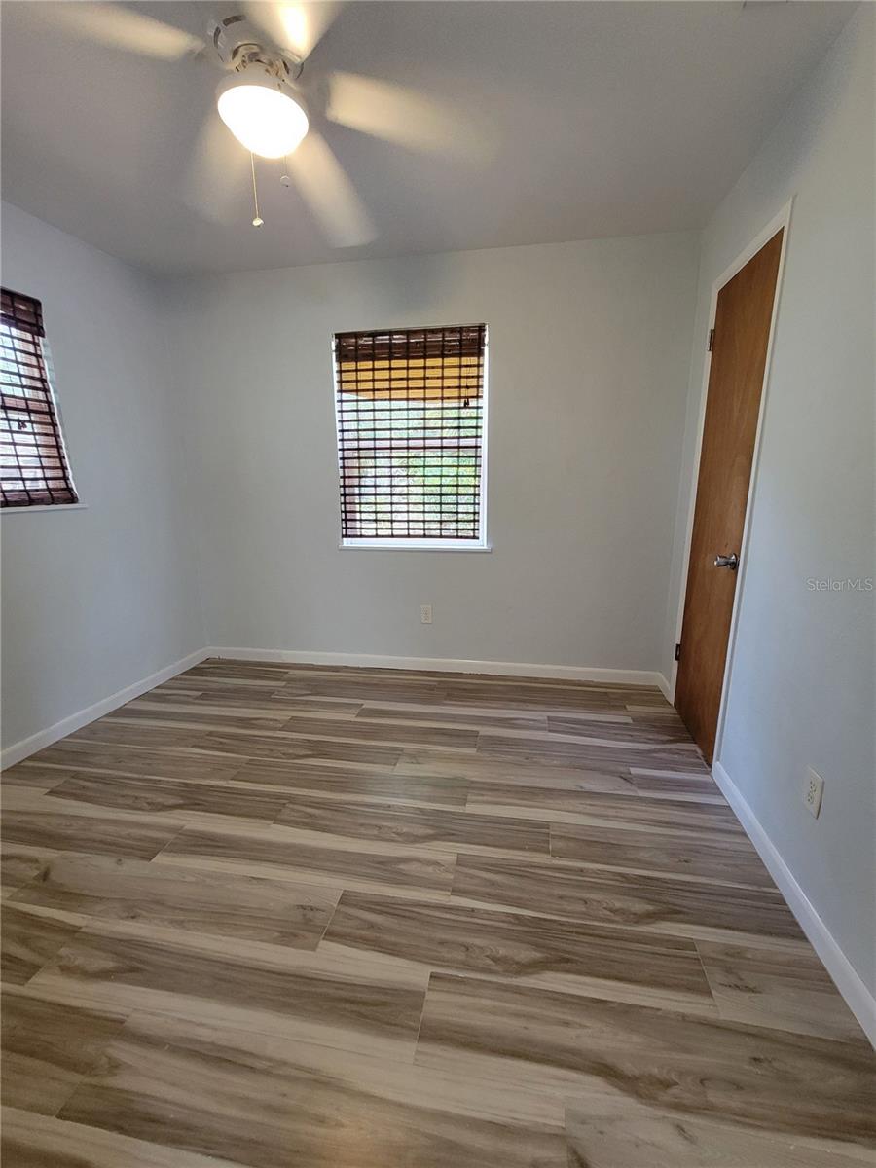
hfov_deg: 89.9
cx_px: 438
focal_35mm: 13
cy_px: 584
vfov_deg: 106.2
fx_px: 439
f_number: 2.2
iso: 320
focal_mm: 2.2
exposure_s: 1/40
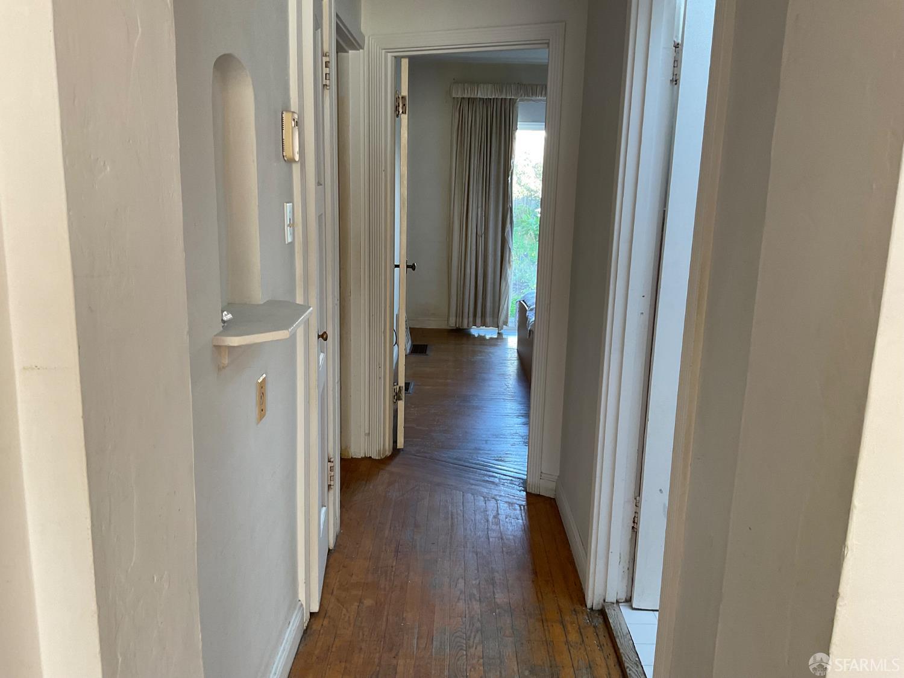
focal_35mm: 29
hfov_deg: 61.7
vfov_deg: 48.2
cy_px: 339
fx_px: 757
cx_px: 452
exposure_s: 1/60
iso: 64
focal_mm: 3
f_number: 1.8
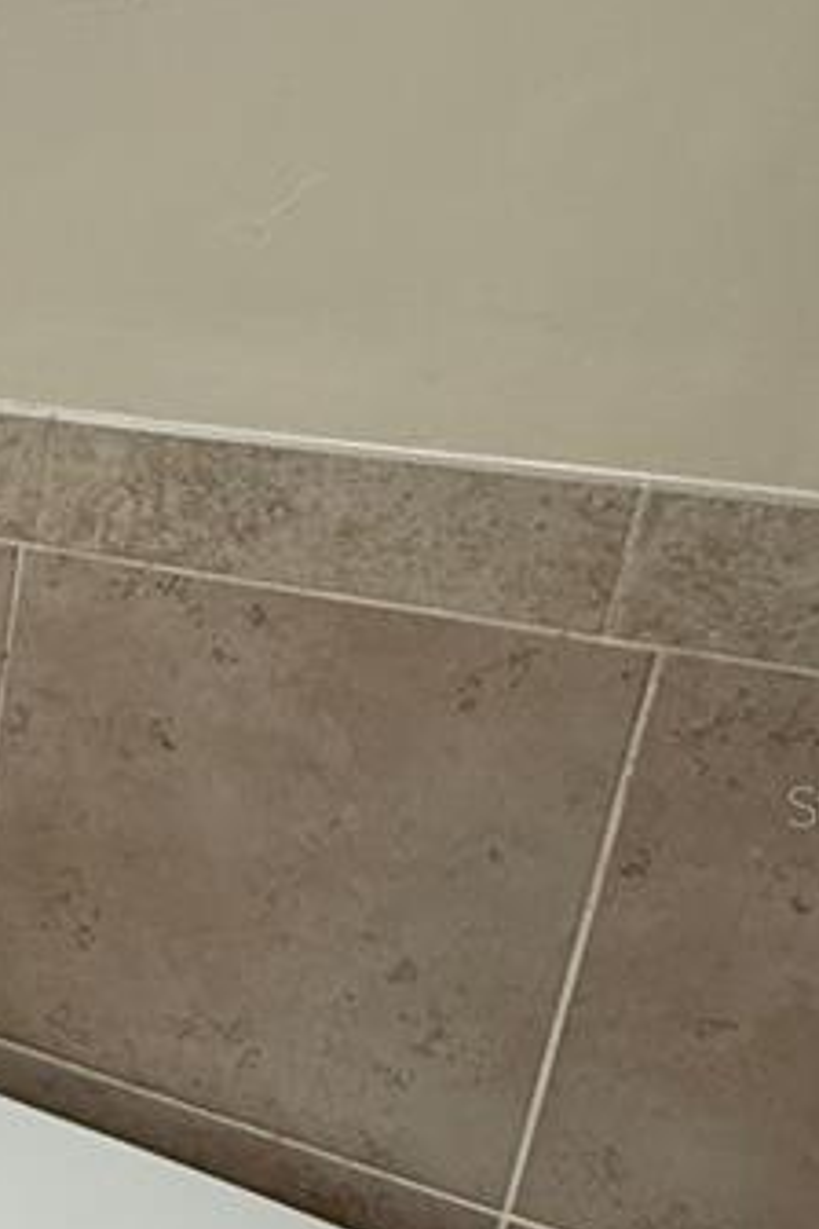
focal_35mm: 52
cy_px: 805
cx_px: -600
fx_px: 1774
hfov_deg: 20.0
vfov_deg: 37.8
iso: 250
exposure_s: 1/120
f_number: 2.2
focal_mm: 2.22
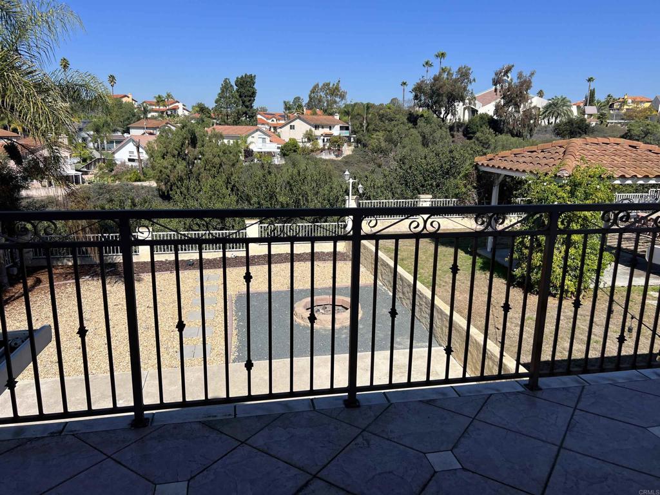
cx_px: 330
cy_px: 248
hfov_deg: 67.3
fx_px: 496
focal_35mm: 26
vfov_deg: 53.1
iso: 50
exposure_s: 1/5319
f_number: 1.5
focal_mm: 5.7
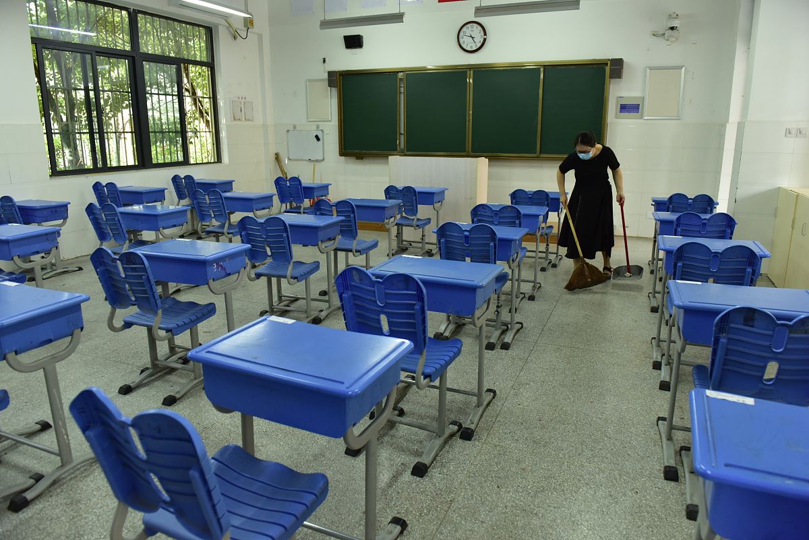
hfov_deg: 73.7
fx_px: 539
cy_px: 270
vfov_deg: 53.2
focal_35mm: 24
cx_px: 404
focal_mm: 24
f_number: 4.5
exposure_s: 1/100
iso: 1000
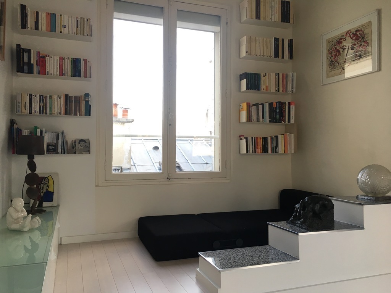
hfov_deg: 61.7
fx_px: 328
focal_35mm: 29
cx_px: 196
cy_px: 146
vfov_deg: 48.2
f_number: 2.2
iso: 25
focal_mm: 4.15
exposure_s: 1/33
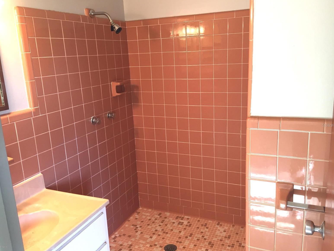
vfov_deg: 46.8
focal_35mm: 30
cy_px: 125
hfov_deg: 60.0
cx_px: 169
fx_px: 289
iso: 80
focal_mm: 4.15
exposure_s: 1/30
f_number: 2.2
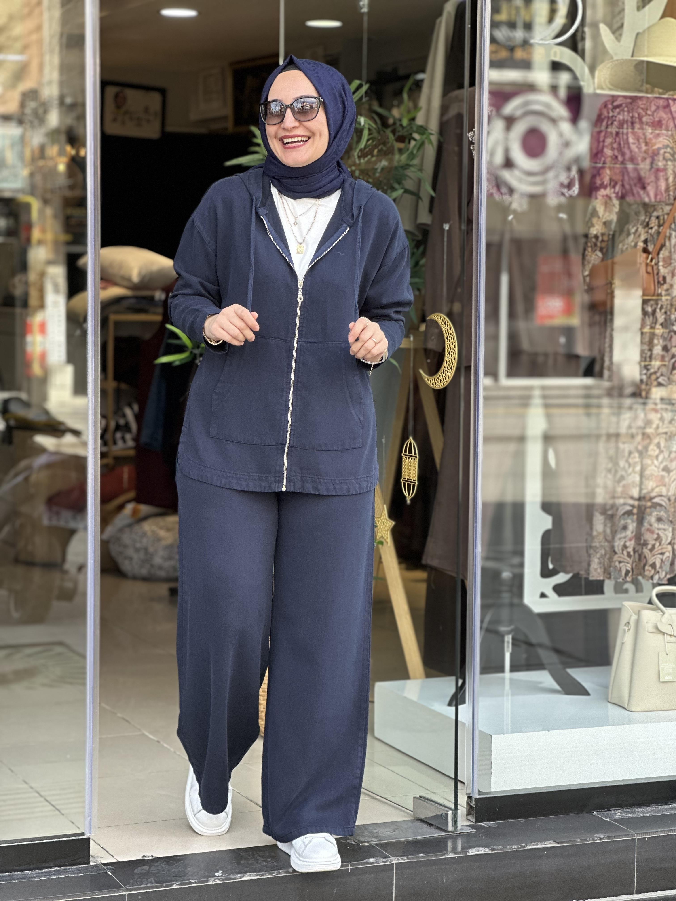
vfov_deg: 25.3
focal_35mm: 77
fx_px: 2005
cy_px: 450
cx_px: 338
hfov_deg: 19.1
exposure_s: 1/121
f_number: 2.8
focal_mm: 9
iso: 64
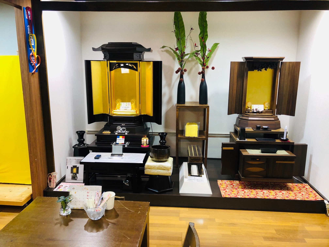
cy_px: 124
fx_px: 266
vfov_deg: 49.7
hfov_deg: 63.4
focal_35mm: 28
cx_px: 164
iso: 32
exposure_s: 1/24
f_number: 1.8
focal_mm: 3.99
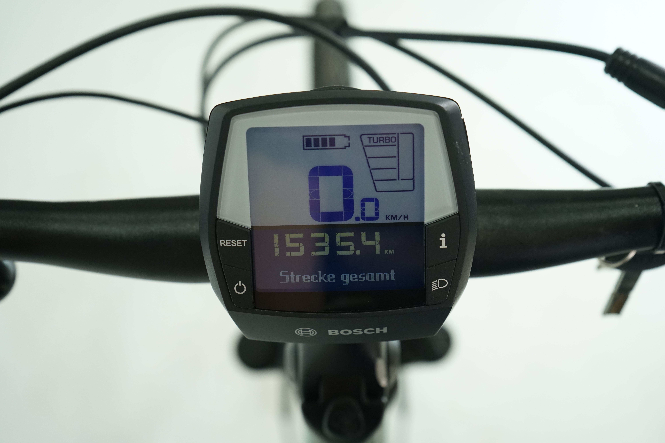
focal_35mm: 48
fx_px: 887
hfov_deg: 41.1
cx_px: 332
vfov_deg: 28.1
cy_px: 222
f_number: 5.6
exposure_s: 1/200
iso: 1600
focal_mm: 48
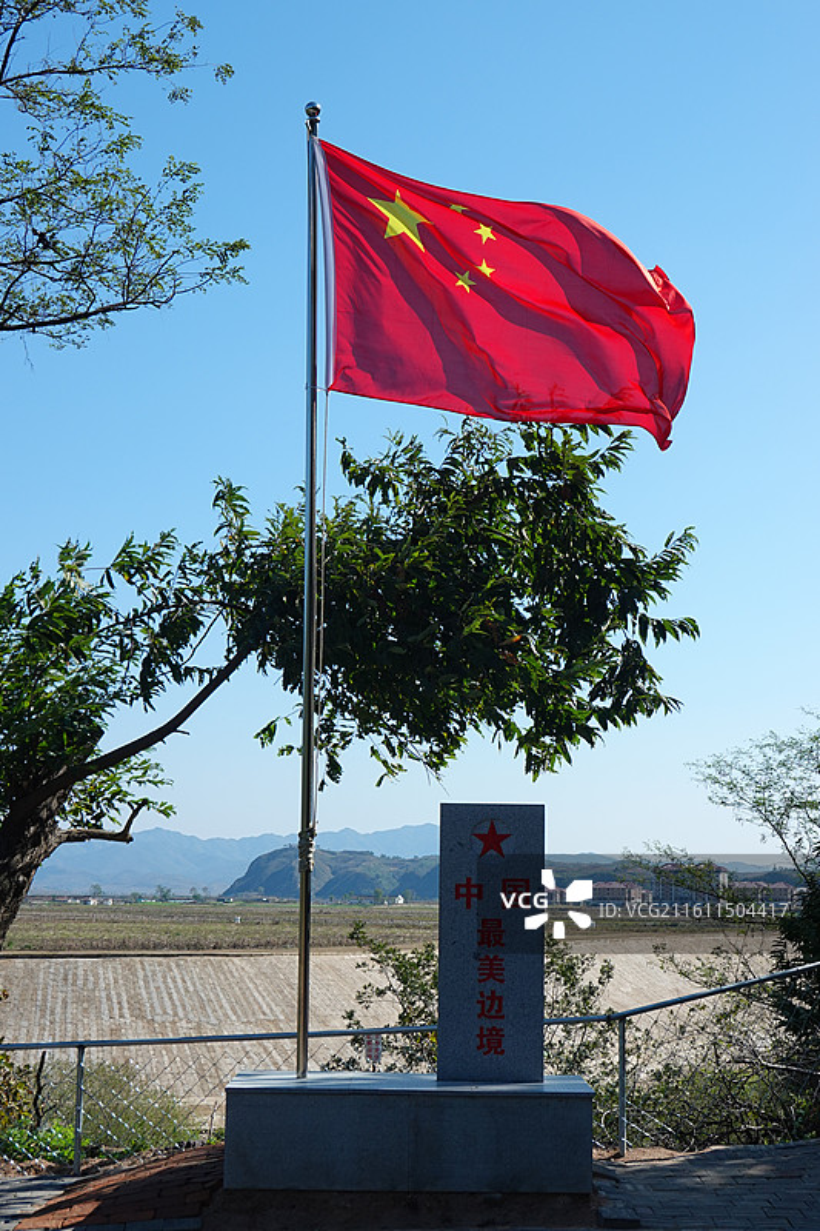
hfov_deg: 23.8
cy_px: 616
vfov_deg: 35.1
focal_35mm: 57
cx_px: 410
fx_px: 1948
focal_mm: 21.12
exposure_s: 1/500
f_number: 5.6
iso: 125
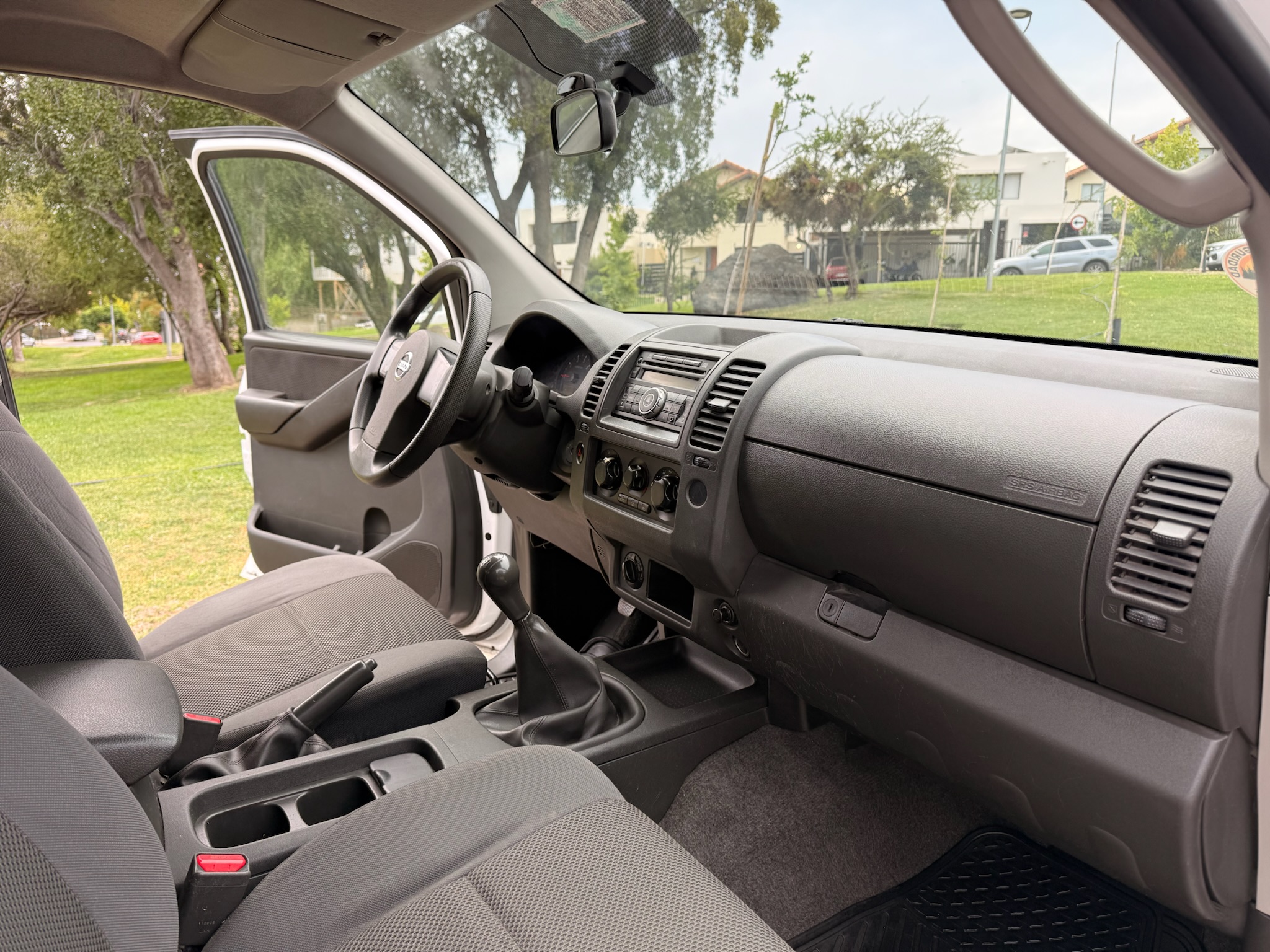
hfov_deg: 71.6
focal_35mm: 24
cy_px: 476
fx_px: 881
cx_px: 635
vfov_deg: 56.8
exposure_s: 1/197
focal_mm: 6.76
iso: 64
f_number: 1.78
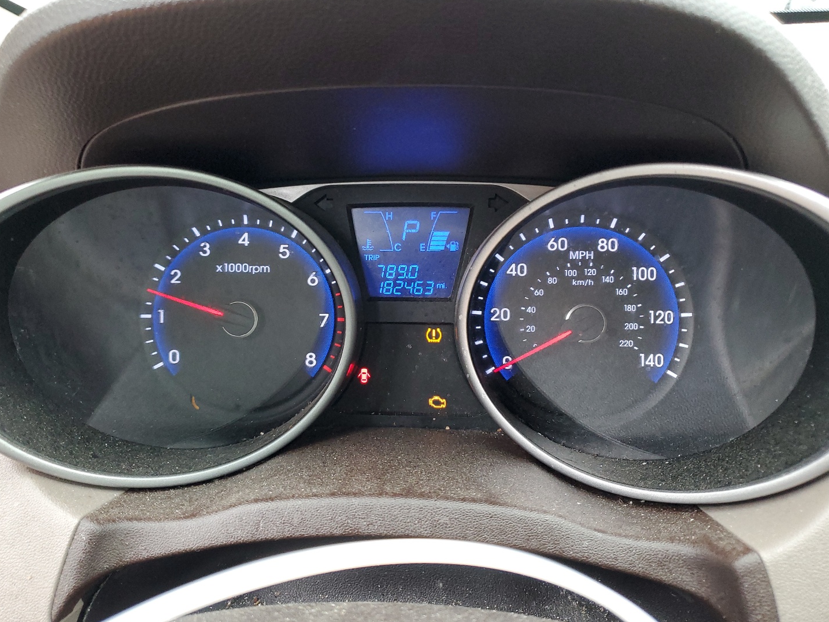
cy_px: 313
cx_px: 390
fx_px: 695
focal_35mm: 29
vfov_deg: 48.2
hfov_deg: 61.6
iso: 167
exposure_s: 1/60.2
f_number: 1.5
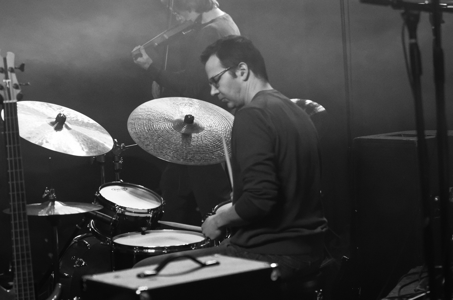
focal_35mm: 112
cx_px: 226
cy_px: 150
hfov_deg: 18.2
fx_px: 1413
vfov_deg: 12.1
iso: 1600
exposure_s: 1/100
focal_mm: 75
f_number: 2.8
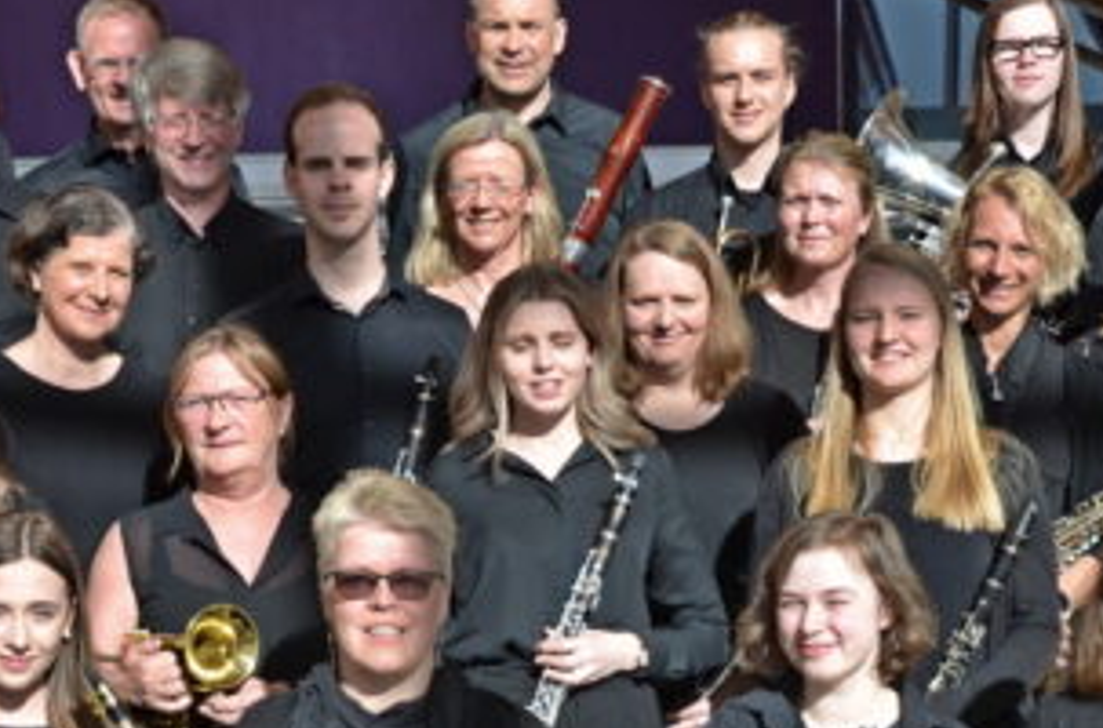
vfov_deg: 12.4
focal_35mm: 108
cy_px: 735
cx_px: 568
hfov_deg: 18.9
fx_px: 3309
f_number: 8
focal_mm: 27
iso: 200
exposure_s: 1/250
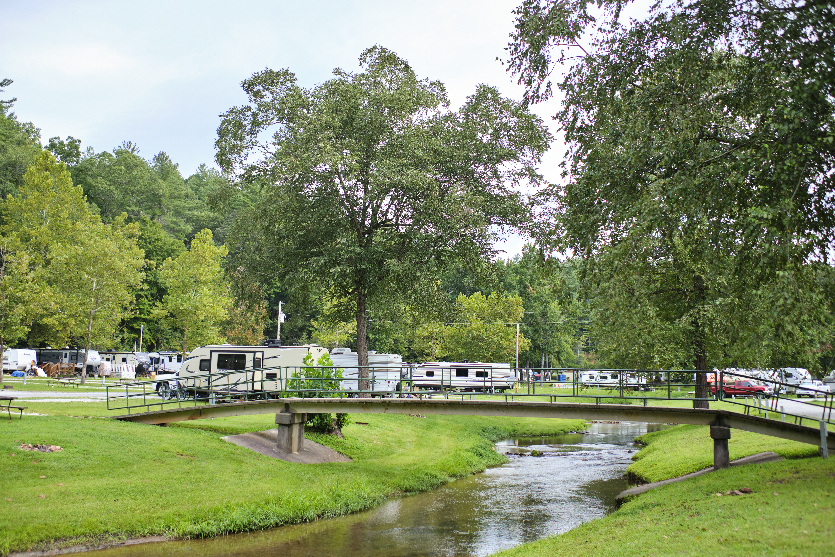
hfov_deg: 54.4
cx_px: 418
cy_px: 278
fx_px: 812
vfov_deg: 37.9
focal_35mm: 35
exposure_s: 1/1000
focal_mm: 23
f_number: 2.2
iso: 200
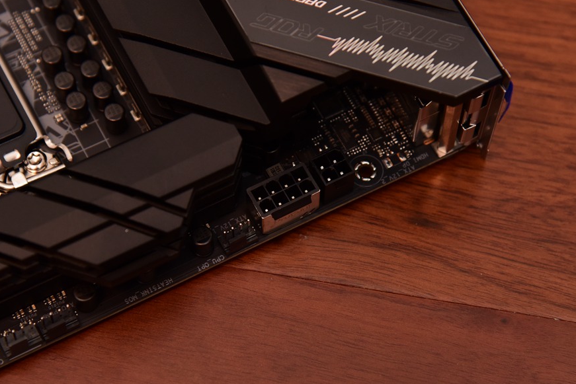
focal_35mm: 141
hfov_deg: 14.5
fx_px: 2256
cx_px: 279
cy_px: 201
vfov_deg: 9.7
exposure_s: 1/60
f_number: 5.6
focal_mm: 120
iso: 1600
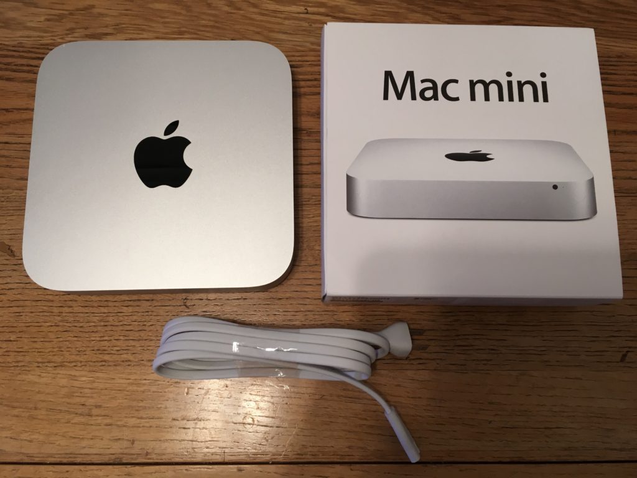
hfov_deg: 61.7
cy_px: 239
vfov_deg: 48.2
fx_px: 534
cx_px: 318
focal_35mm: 29
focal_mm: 4.15
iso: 50
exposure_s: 1/30
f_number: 2.2
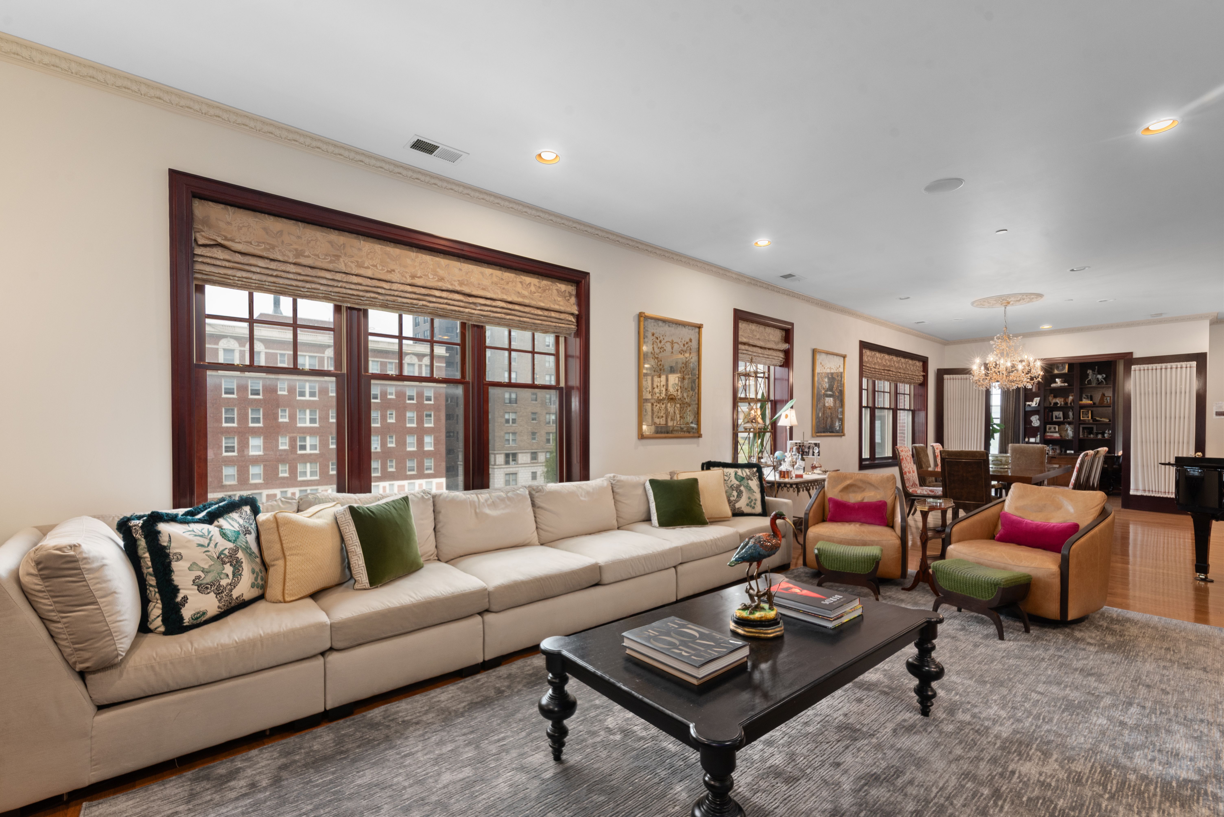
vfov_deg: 77.4
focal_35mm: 15
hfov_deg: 100.4
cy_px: 408
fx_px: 510
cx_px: 612
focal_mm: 15
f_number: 7.1
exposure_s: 1/5
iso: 400
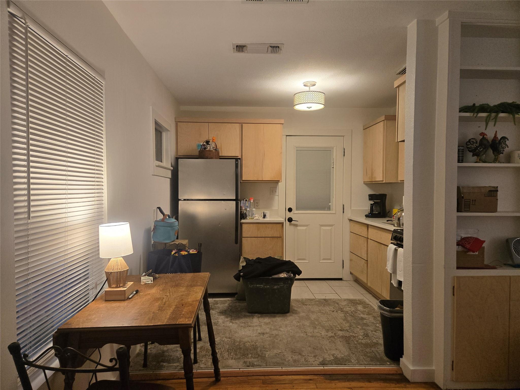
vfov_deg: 58.9
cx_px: 260
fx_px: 346
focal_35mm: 23
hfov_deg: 73.9
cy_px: 195
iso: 200
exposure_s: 1/180
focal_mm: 5.4
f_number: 1.8
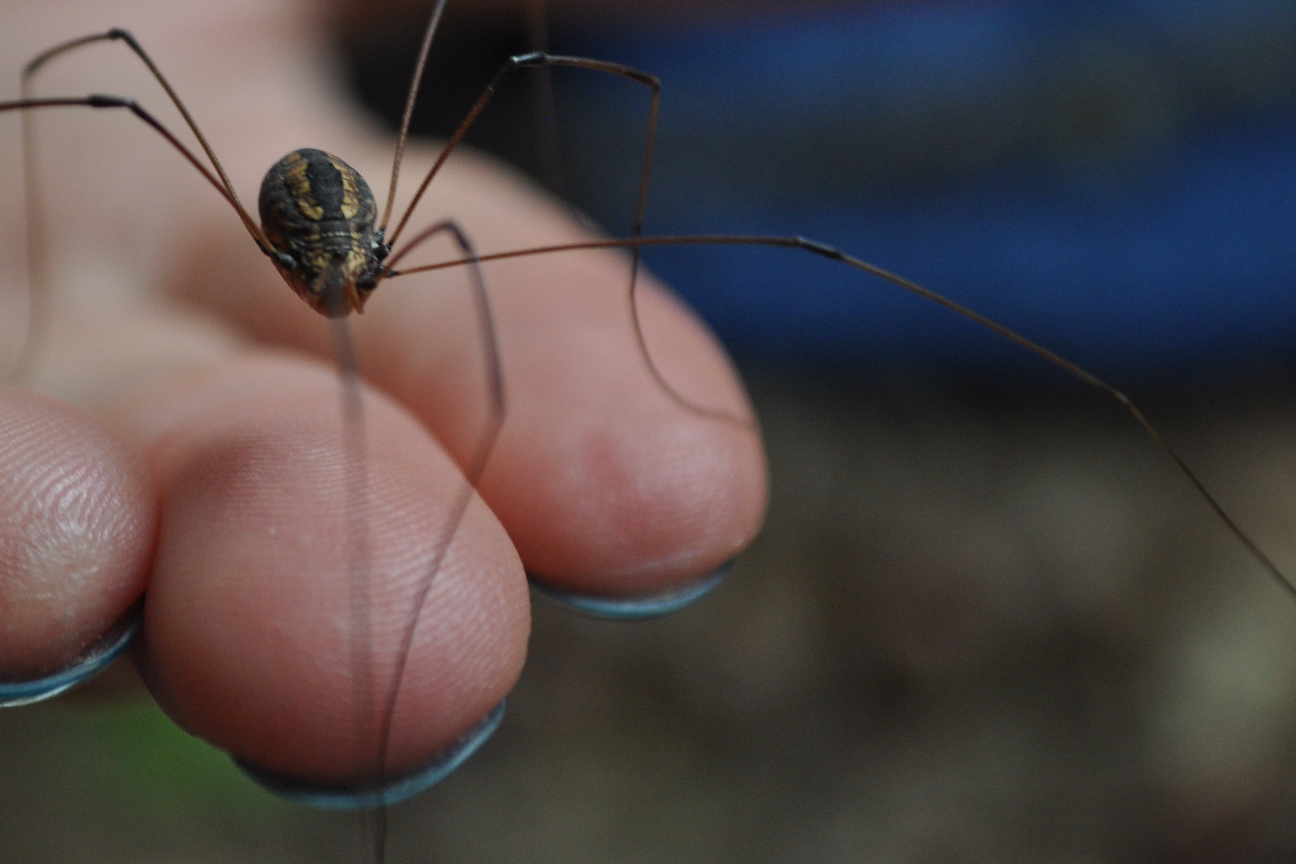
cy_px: 254
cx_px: 360
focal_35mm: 127
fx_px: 4563
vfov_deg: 10.8
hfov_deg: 16.1
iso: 560
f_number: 5.6
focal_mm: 55
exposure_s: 1/60
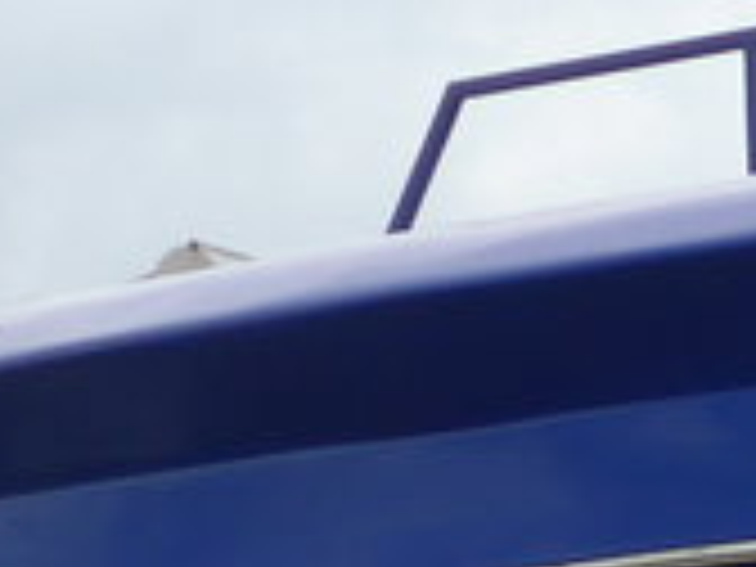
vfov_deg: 5.2
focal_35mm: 278
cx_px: 1494
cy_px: 1264
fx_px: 6071
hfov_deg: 6.9
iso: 80
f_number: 2.8
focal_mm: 8
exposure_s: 1/400
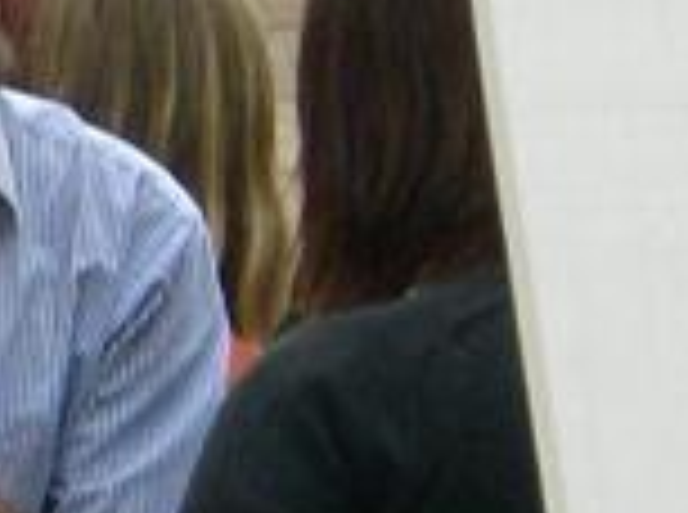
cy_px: 356
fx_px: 9478
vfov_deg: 3.1
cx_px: -441
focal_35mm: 478
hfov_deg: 4.1
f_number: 5.2
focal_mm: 18.6
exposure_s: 1/100
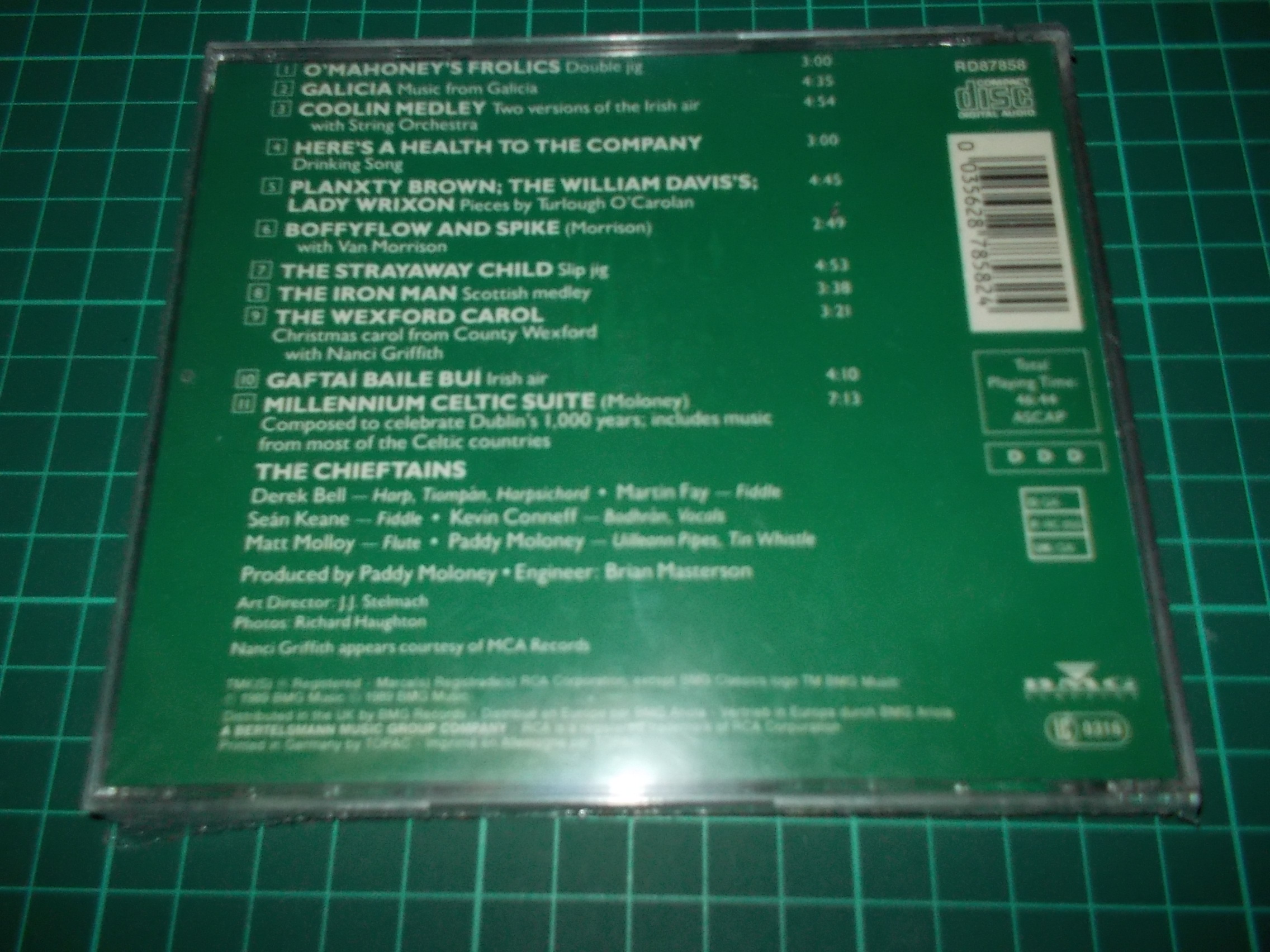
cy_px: 476
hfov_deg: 61.7
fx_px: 1064
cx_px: 635
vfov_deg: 48.2
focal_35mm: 29
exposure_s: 1/30
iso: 200
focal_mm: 4.1
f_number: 3.3
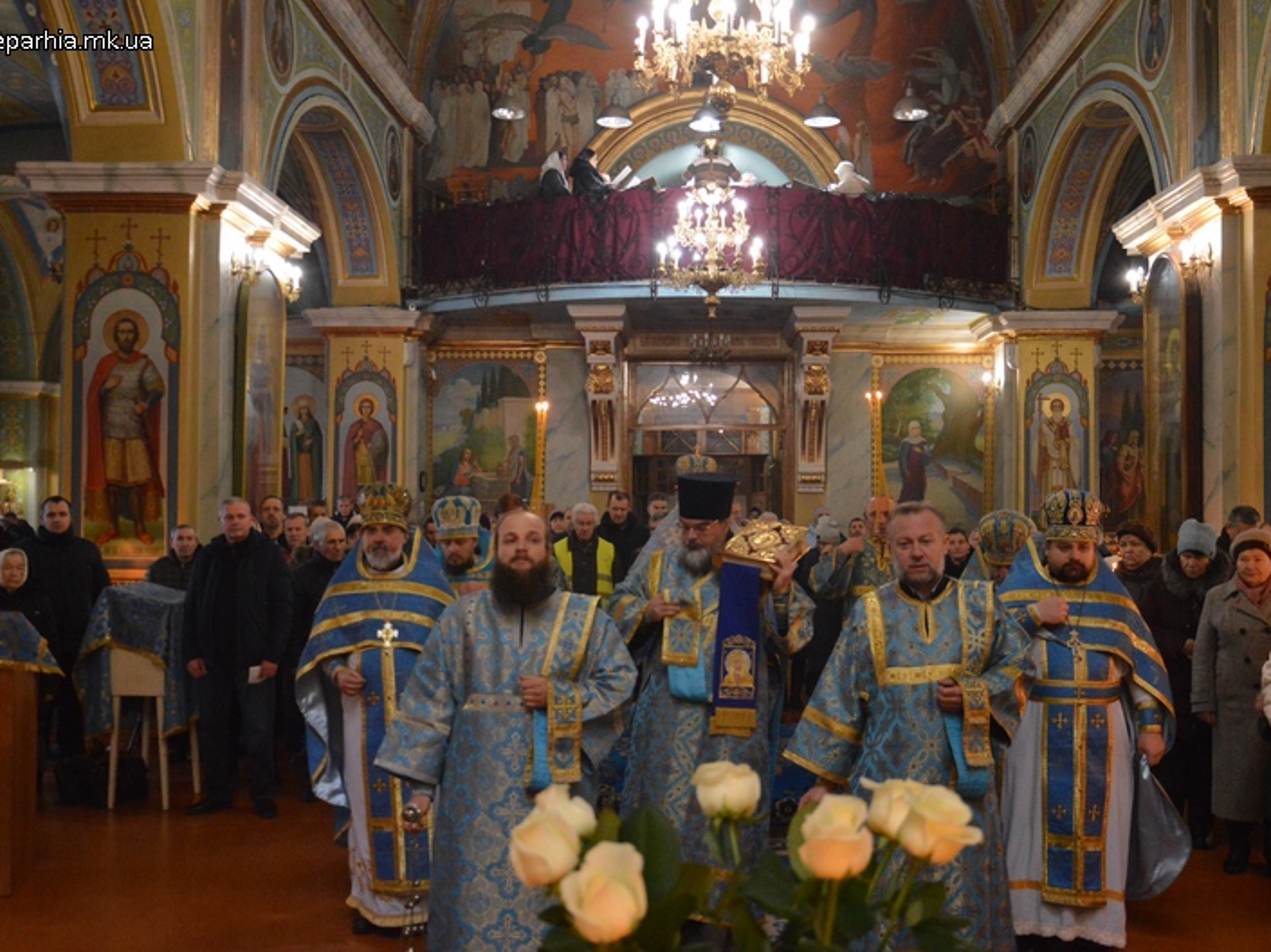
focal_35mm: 36
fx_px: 1321
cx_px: 644
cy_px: 478
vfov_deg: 39.6
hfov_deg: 51.4
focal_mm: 22
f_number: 3.8
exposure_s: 1/80
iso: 3200
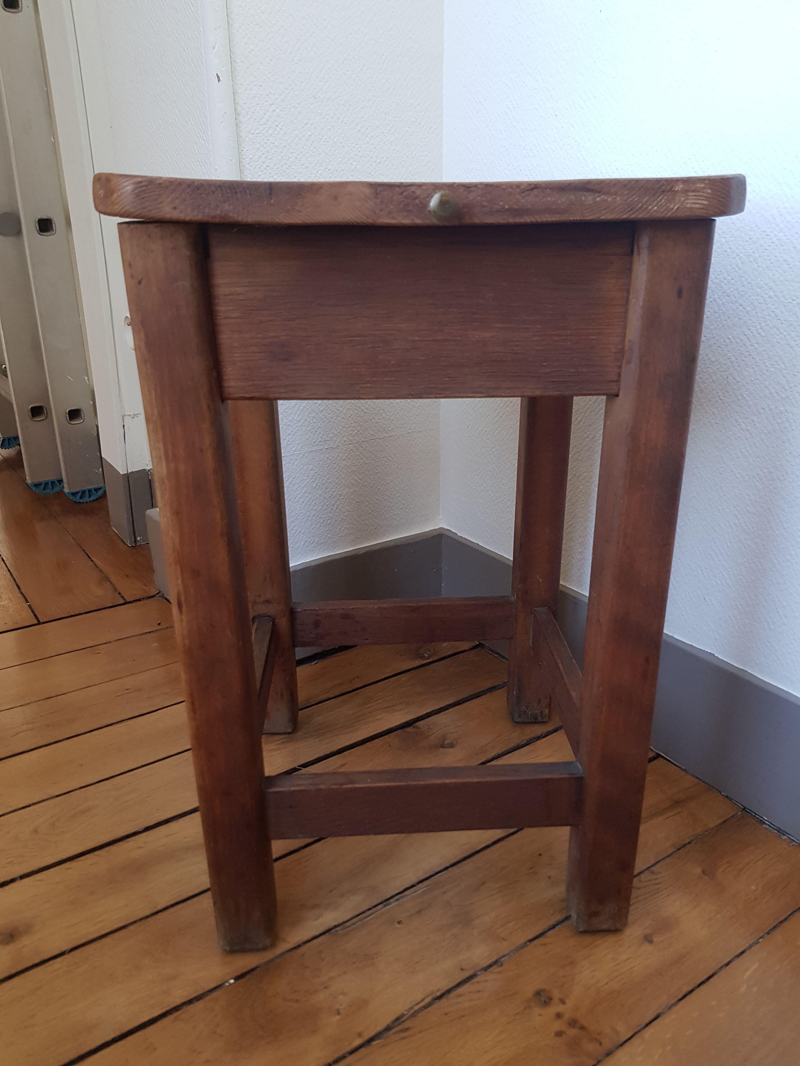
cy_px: 533
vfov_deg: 67.3
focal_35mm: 26
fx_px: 801
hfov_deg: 53.1
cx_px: 400
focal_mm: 4.2
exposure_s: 1/60
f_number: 1.7
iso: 125
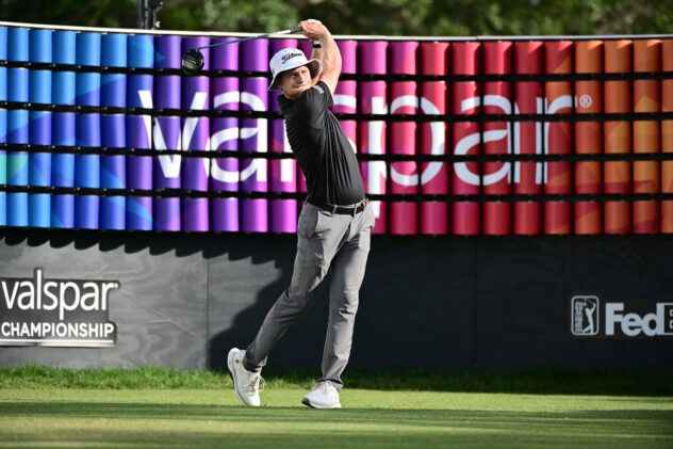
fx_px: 4859
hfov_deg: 7.9
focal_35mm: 260
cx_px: 336
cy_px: 224
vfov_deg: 5.3
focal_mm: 260
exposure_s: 1/3200
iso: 320
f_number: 4
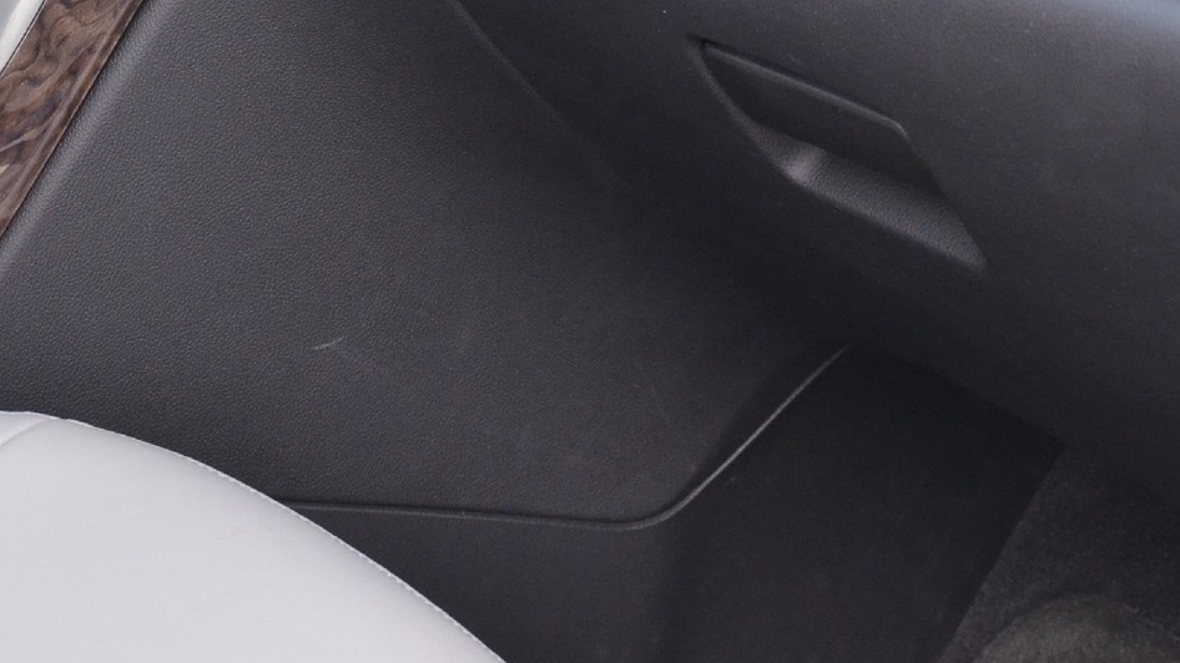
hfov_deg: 18.2
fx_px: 3629
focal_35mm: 116
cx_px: 132
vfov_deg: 10.2
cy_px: -244
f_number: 4
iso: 900
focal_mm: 28
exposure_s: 1/500
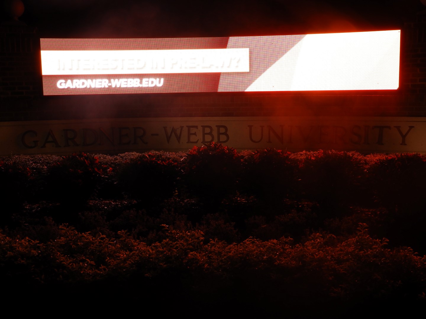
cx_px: 213
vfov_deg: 32.2
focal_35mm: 45
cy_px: 160
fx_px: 554
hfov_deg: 42.1
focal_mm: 8.1
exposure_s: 1/50
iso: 100
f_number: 4
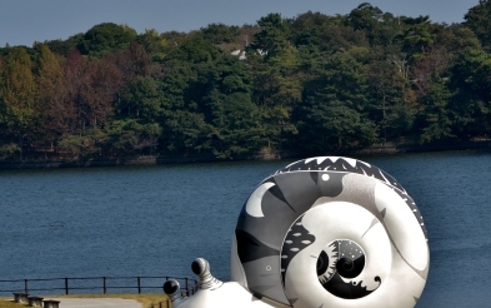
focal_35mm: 237
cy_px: 225
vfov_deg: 5.5
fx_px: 3169
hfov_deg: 8.9
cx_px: 337
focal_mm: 105
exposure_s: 1/800
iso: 400
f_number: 11
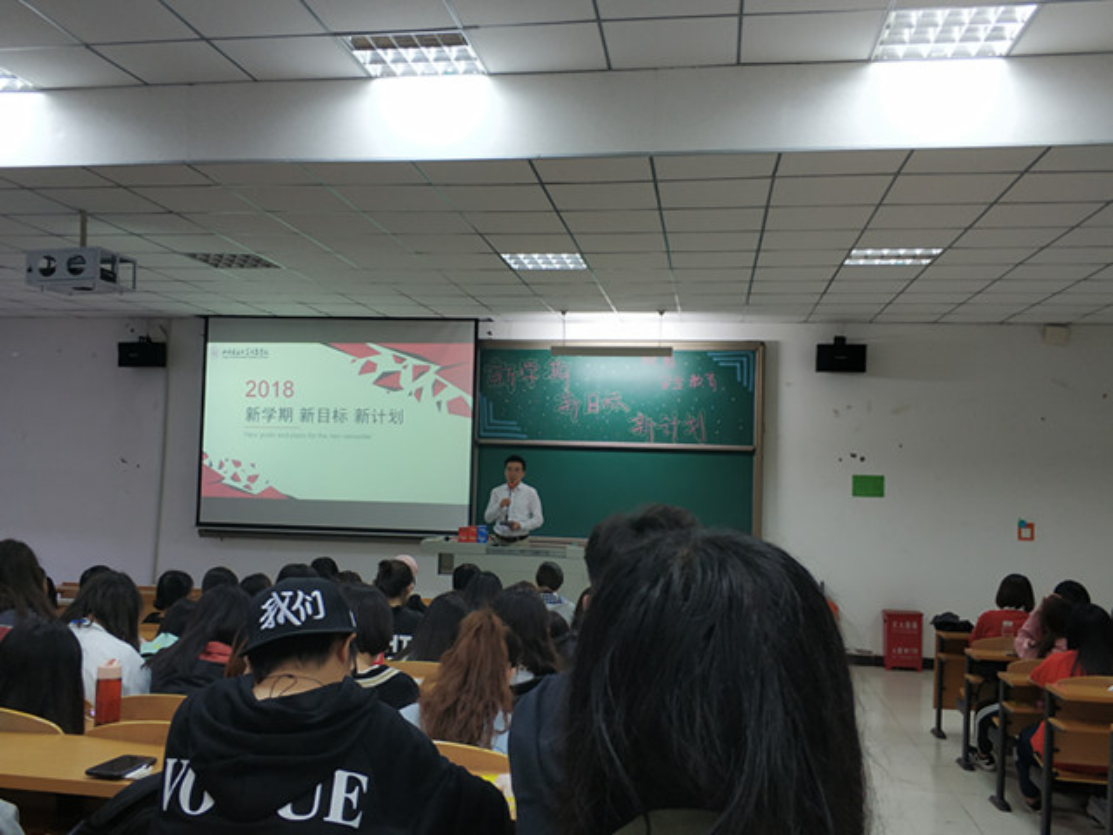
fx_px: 868
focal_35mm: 27
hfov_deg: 65.3
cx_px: 556
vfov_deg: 51.4
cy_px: 418
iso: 383
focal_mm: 3.82
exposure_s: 1/25
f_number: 1.8
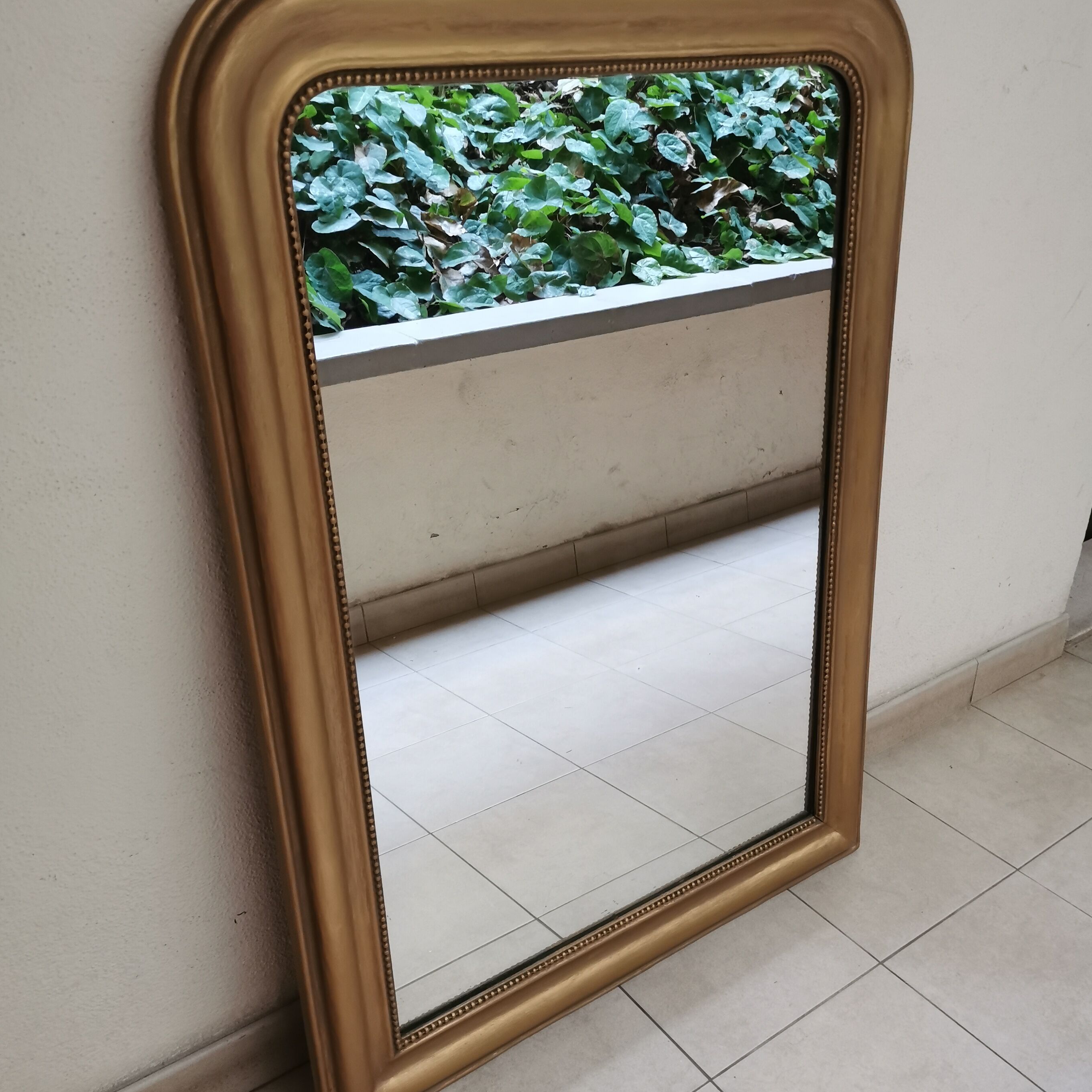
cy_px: 571
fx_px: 1142
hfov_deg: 51.1
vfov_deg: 51.1
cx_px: 546
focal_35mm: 32
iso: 250
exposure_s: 1/33.3
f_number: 1.8
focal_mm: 5.58
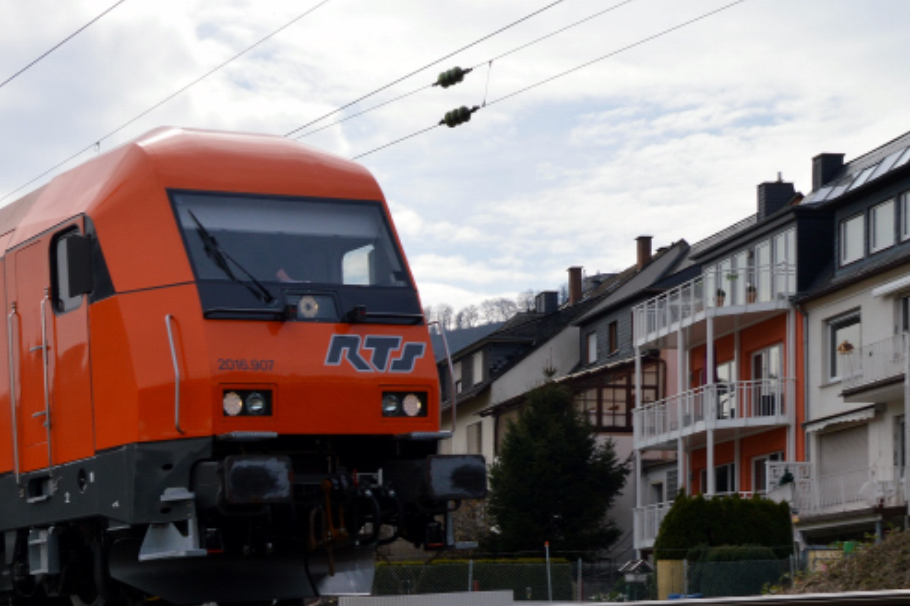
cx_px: 46
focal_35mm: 81
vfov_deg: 16.5
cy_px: 609
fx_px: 2046
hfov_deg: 24.2
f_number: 9
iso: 200
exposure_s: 1/640
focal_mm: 26
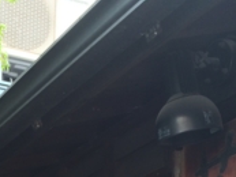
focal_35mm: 107
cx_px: 10
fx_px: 730
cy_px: 324
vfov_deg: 12.6
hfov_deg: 18.0
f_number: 2.2
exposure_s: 1/60
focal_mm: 4.15
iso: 50
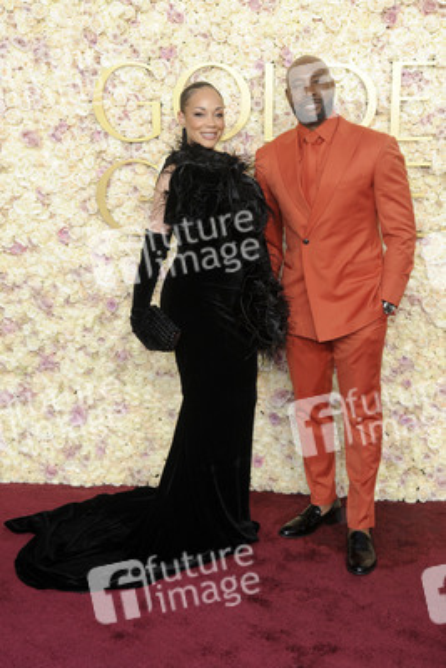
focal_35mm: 52
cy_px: 334
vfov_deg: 38.2
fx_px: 965
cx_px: 223
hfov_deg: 26.0
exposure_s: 1/250
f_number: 13
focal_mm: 52
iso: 1000
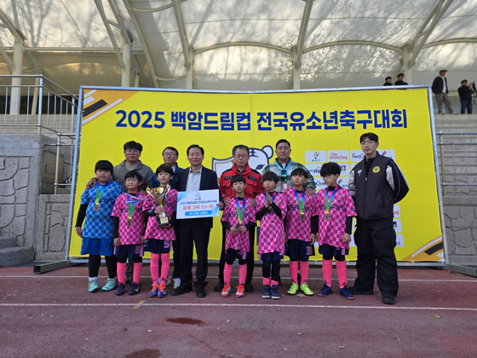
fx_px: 317
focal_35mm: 23
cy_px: 179
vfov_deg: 58.9
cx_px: 238
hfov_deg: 73.9
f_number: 1.7
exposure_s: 1/1339
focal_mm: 6.25
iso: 80
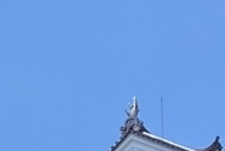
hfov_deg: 9.9
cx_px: -3
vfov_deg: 6.3
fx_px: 1284
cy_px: 419
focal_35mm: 205
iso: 32
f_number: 1.8
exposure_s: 1/2183
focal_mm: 4.25
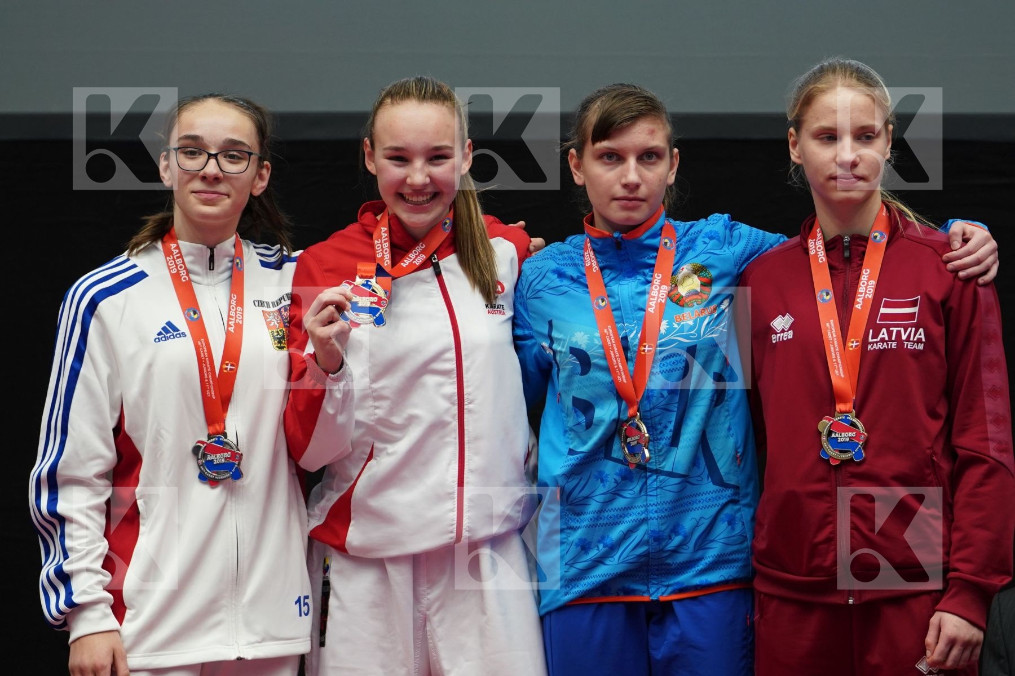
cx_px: 508
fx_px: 5187
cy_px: 338
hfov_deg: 11.2
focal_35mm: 184
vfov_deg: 7.5
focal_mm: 123
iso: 1000
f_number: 2.8
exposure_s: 1/320
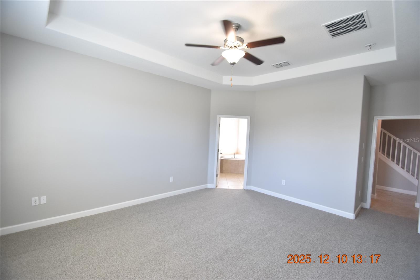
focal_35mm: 15
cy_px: 140
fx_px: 175
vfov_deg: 77.3
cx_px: 210
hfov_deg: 100.4
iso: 800
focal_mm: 10
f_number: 3.5
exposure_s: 1/125
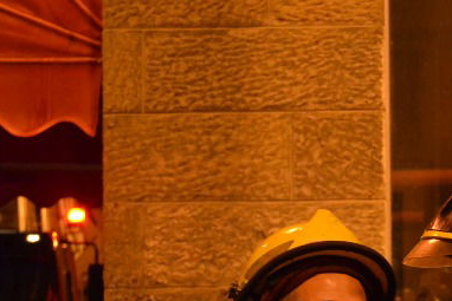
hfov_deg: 17.9
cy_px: 305
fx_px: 1419
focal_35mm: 113
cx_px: 383
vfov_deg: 12.0
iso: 3200
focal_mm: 36
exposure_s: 1/25
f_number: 5
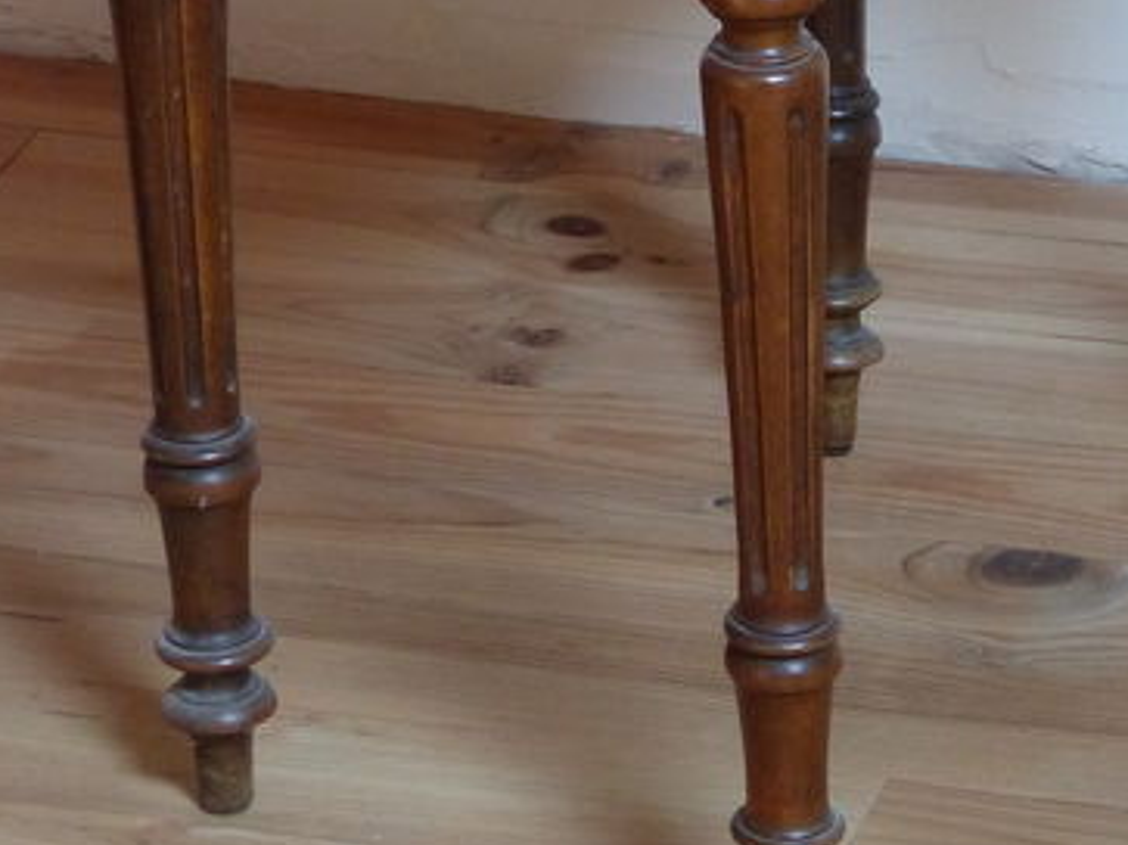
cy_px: -84
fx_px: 7720
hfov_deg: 8.3
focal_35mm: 237
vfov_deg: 6.2
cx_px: 820
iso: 400
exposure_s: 1/15
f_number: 2.8
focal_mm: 15.5
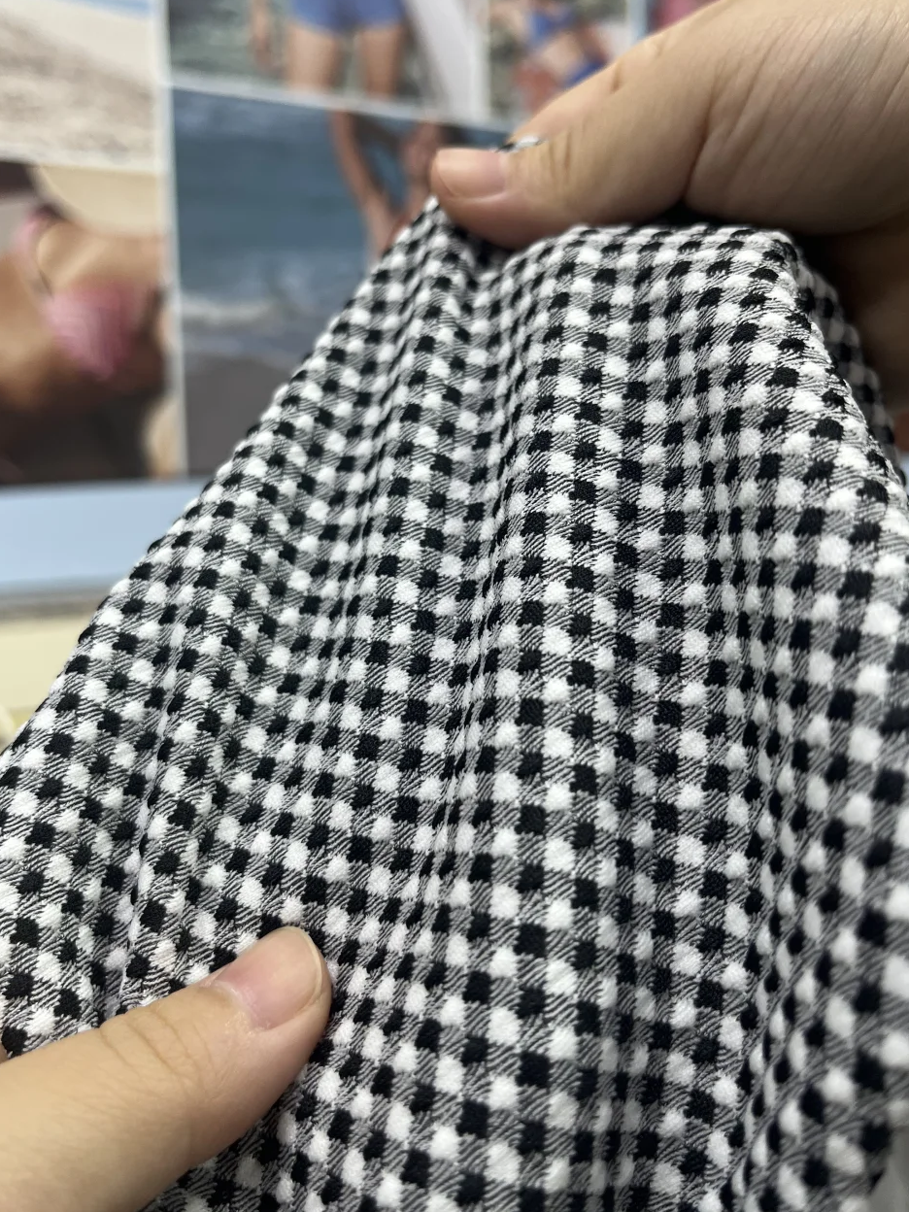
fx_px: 1050
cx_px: 413
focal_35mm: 30
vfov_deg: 59.9
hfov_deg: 46.7
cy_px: 564
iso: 64
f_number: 1.6
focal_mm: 5.1
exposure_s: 1/100
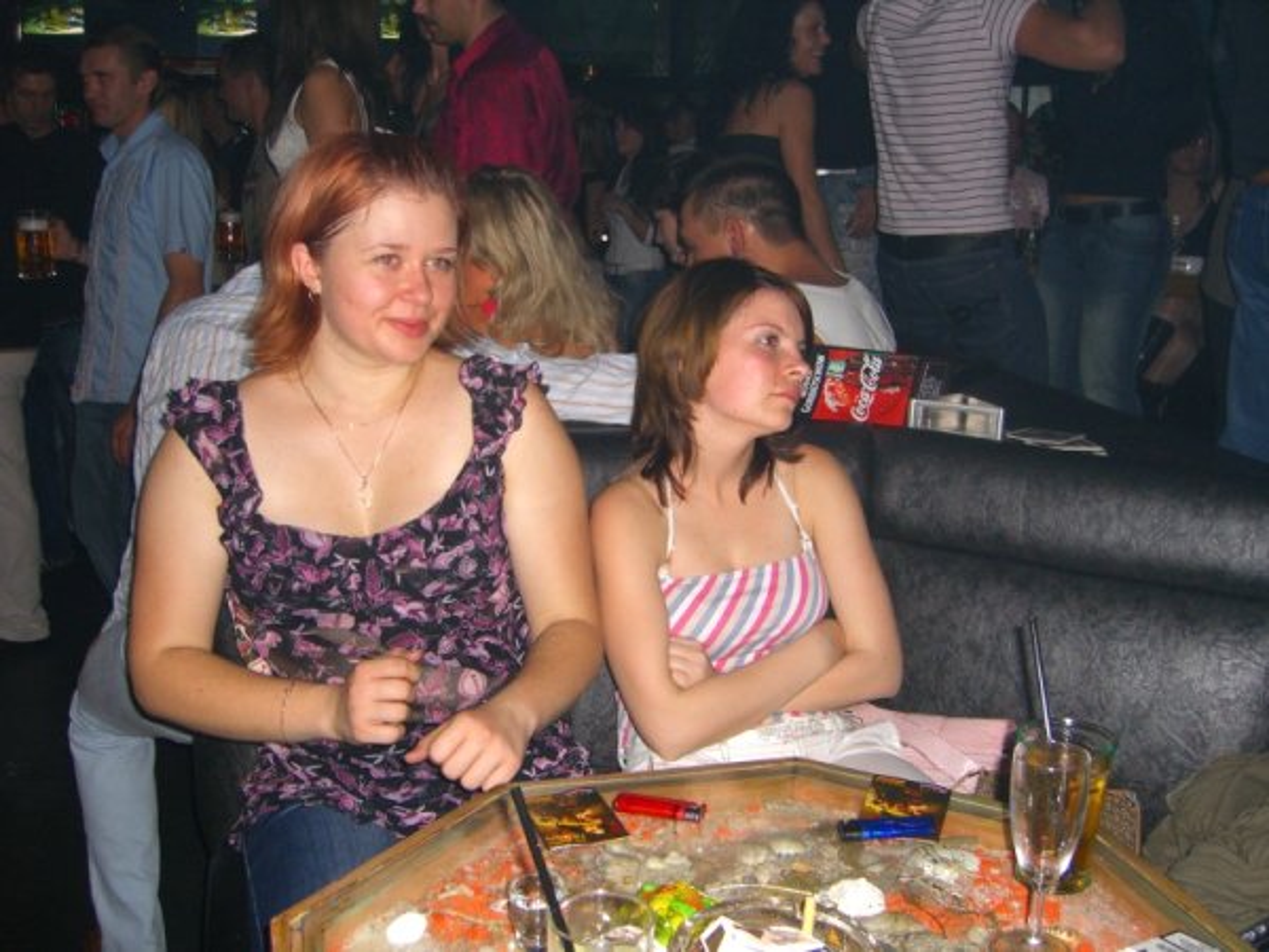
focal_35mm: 38
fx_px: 1393
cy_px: 476
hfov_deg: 49.0
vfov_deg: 37.7
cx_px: 634
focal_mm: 7.9
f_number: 2.8
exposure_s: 1/60
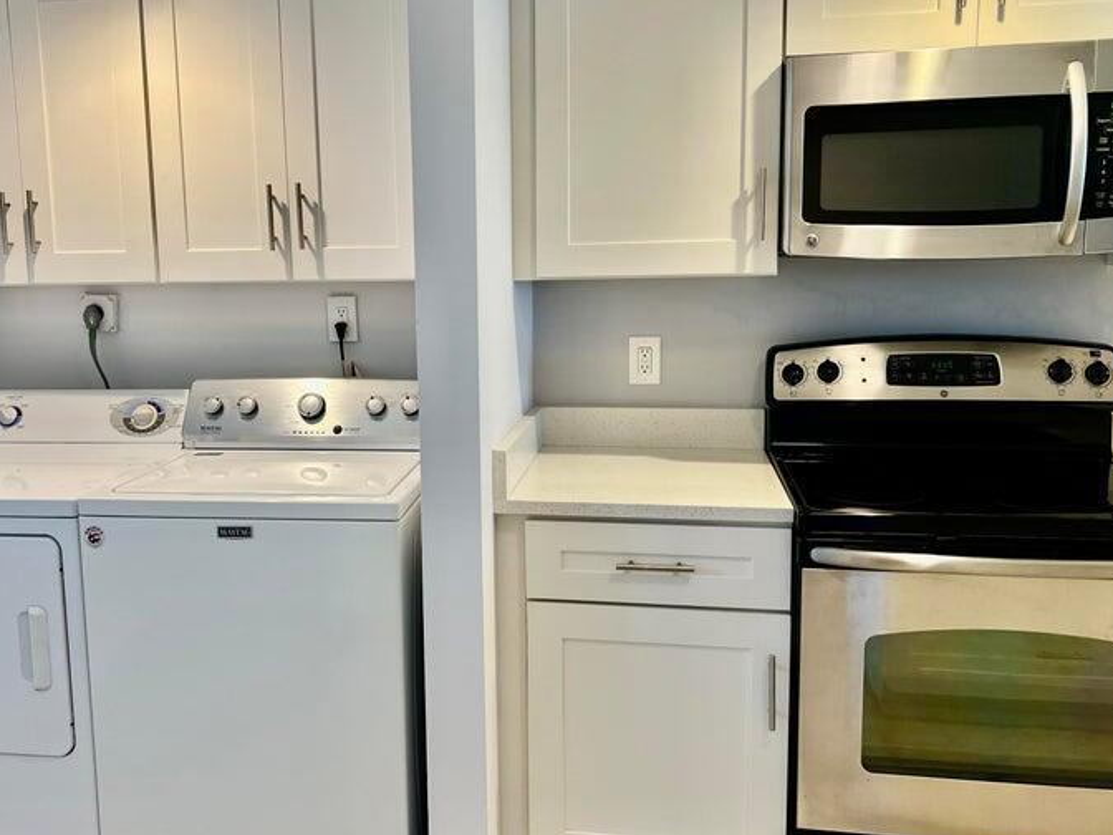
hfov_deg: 55.1
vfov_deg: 42.9
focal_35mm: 33
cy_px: 398
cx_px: 466
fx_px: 1061
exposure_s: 1/120
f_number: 1.5
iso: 125
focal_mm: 5.7
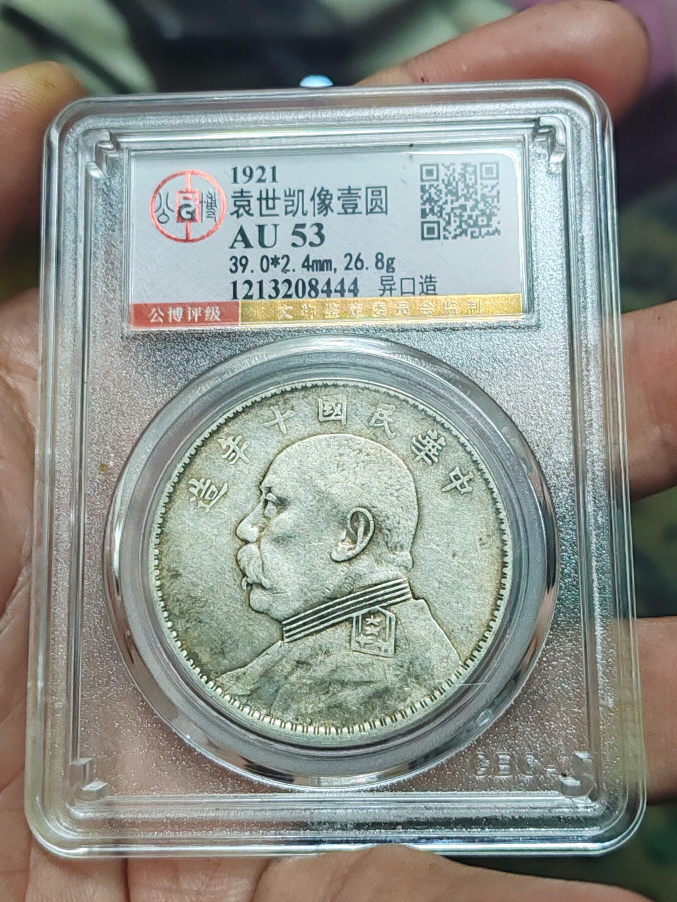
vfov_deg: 35.5
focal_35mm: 54
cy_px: 451
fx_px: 1408
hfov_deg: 27.0
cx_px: 338
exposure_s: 1/50
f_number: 1.9
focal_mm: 6.12
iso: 1250
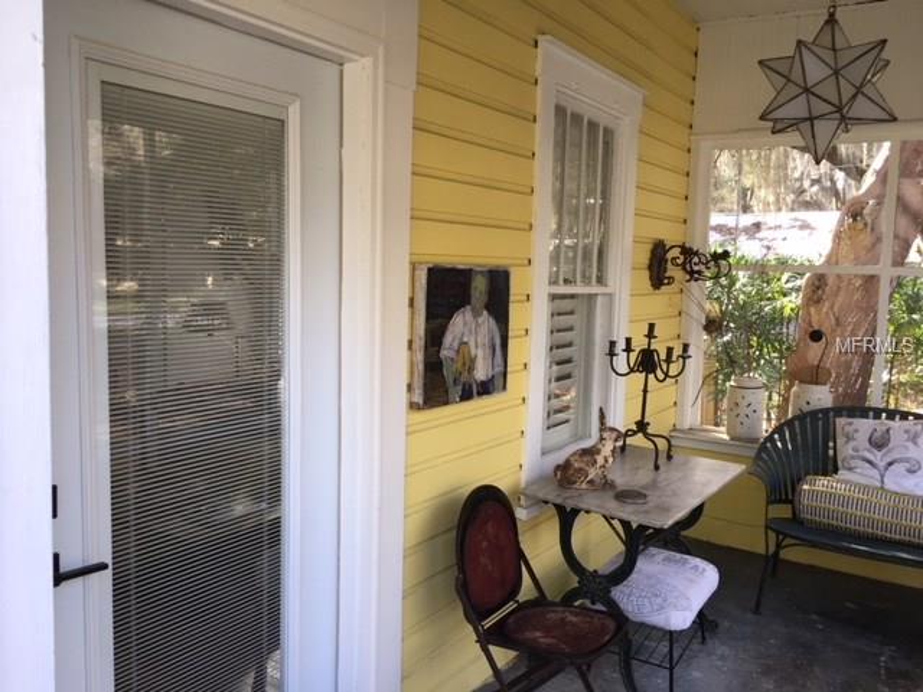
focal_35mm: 29
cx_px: 462
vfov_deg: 48.2
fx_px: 773
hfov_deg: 61.7
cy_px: 346
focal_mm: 4.15
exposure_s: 1/60
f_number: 2.2
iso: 25
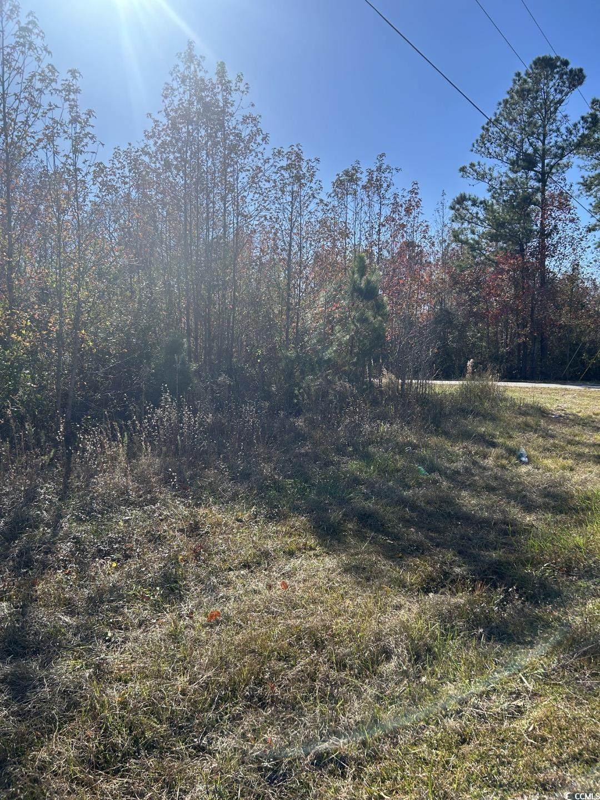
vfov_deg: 67.3
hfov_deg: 53.1
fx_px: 601
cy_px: 400
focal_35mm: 26
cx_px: 300
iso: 50
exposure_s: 1/3356
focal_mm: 5.7
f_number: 1.5
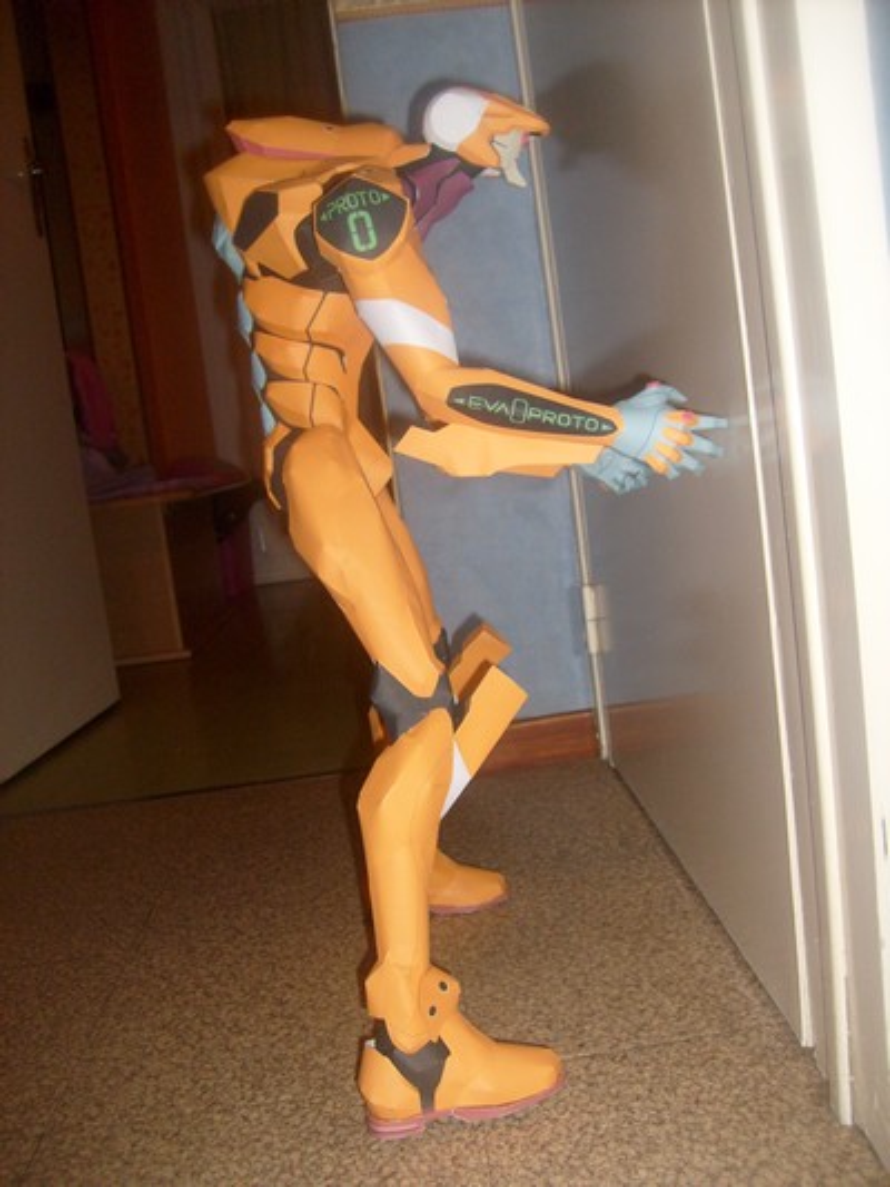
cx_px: 445
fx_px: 1199
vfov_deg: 52.6
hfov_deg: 40.7
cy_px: 594
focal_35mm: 35
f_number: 2.8
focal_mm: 5.8
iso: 100
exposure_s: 1/45
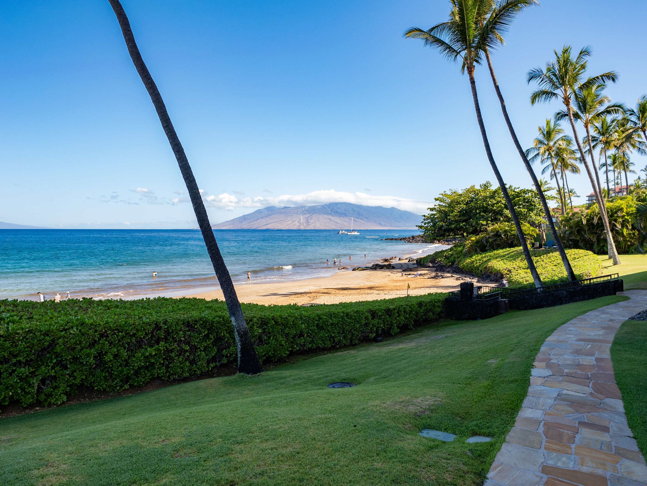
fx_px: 467
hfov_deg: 69.4
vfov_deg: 54.9
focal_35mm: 25
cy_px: 236
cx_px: 326
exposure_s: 1/250
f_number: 5
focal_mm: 12
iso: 400
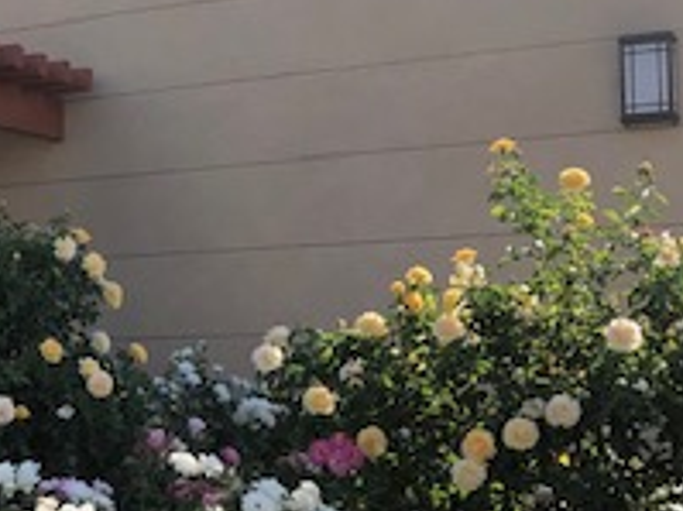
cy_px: 298
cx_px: -72
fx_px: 1775
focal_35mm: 90
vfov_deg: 16.4
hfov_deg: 20.7
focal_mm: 3.99
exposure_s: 1/889
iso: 20
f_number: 1.8
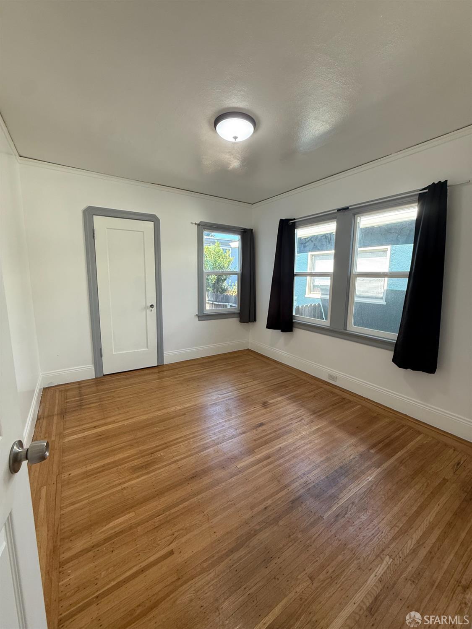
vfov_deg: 102.1
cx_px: 236
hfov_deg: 85.7
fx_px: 255
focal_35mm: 14
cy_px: 314
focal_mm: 2.22
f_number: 2.2
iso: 100
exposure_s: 1/120
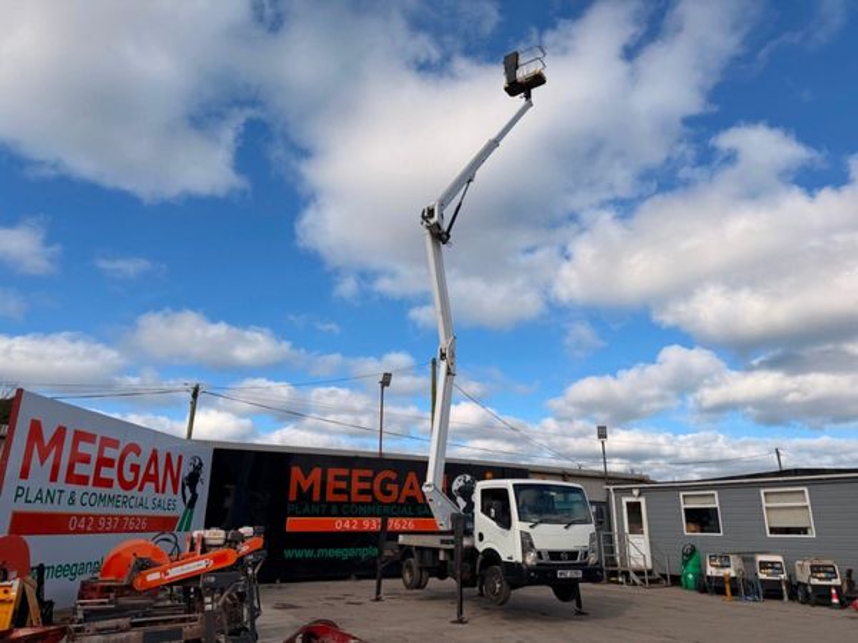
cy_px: 322
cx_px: 429
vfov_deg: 56.8
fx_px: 595
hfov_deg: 71.6
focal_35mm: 24
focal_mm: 6.76
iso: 80
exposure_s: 1/6173
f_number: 1.78
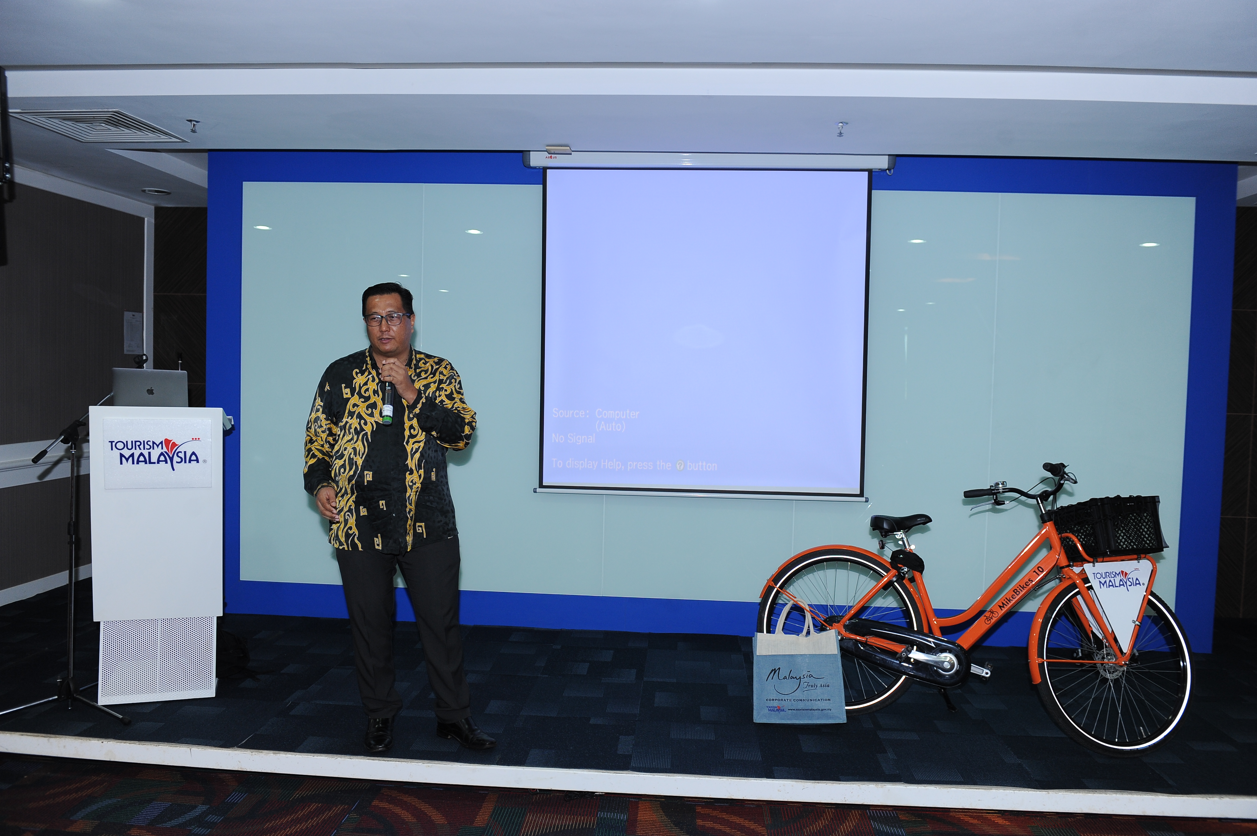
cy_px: 418
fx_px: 942
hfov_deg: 67.4
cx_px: 628
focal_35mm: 27
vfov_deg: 47.9
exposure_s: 1/100
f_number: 3.5
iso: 640
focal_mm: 27
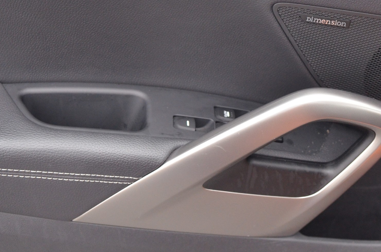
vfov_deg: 19.0
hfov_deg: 28.3
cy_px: 60
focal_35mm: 71
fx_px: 750
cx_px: 260
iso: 1600
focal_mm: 28
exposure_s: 1/200
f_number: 2.8
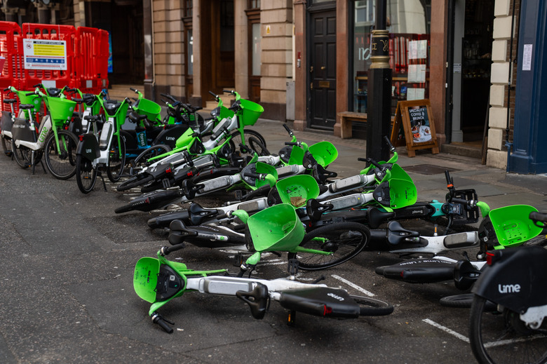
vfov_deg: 27.0
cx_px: 274
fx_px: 759
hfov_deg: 39.6
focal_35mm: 50
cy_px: 182
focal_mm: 50
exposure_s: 1/4000
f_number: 2.2
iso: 320
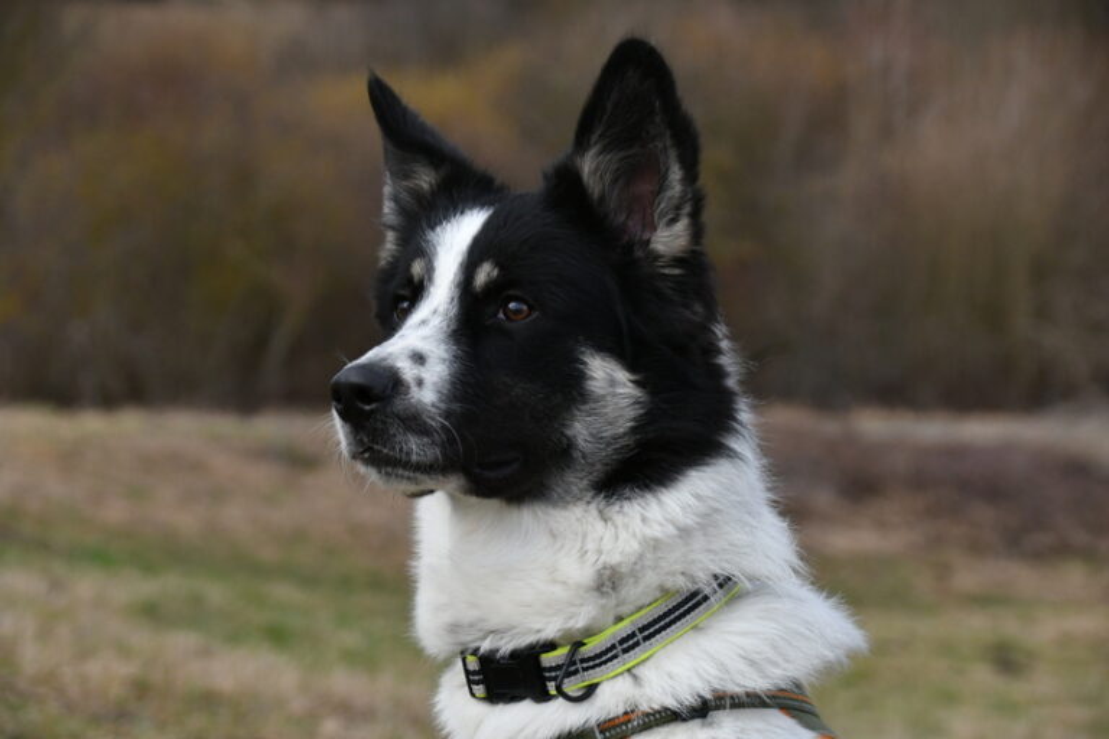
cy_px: 370
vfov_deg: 10.6
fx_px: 3974
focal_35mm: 129
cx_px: 554
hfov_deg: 15.9
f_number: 5.3
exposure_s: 1/1000
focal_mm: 86
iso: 1000
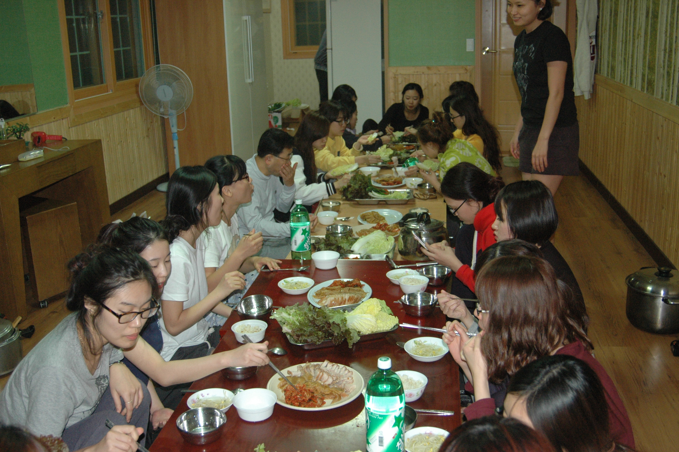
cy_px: 226
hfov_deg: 53.2
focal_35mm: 36
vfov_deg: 36.8
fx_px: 678
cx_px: 340
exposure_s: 1/60
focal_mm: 24
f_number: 4.5
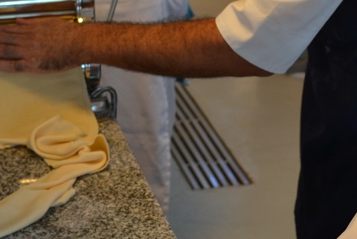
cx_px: 176
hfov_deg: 19.3
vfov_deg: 12.8
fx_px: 1052
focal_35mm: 106
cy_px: -8
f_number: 4
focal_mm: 24
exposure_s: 1/60
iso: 400
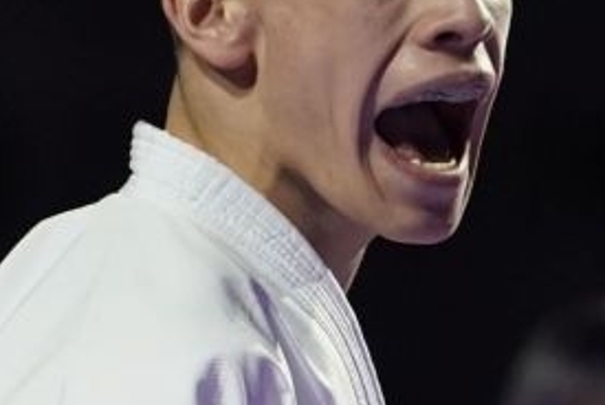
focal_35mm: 1203
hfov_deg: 1.7
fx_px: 20238
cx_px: 235
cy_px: 462
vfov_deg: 1.1
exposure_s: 1/1000
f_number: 2.8
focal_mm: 184
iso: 2000
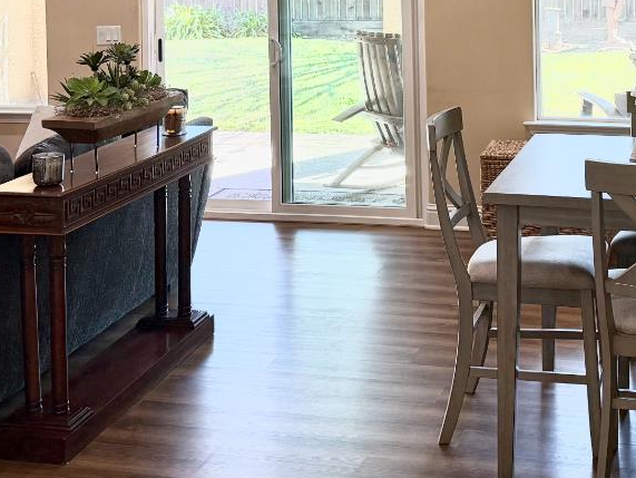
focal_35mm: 63
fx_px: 1158
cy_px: -46
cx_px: 415
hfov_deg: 30.5
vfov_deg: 22.1
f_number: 1.78
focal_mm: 6.76
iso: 200
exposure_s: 1/166
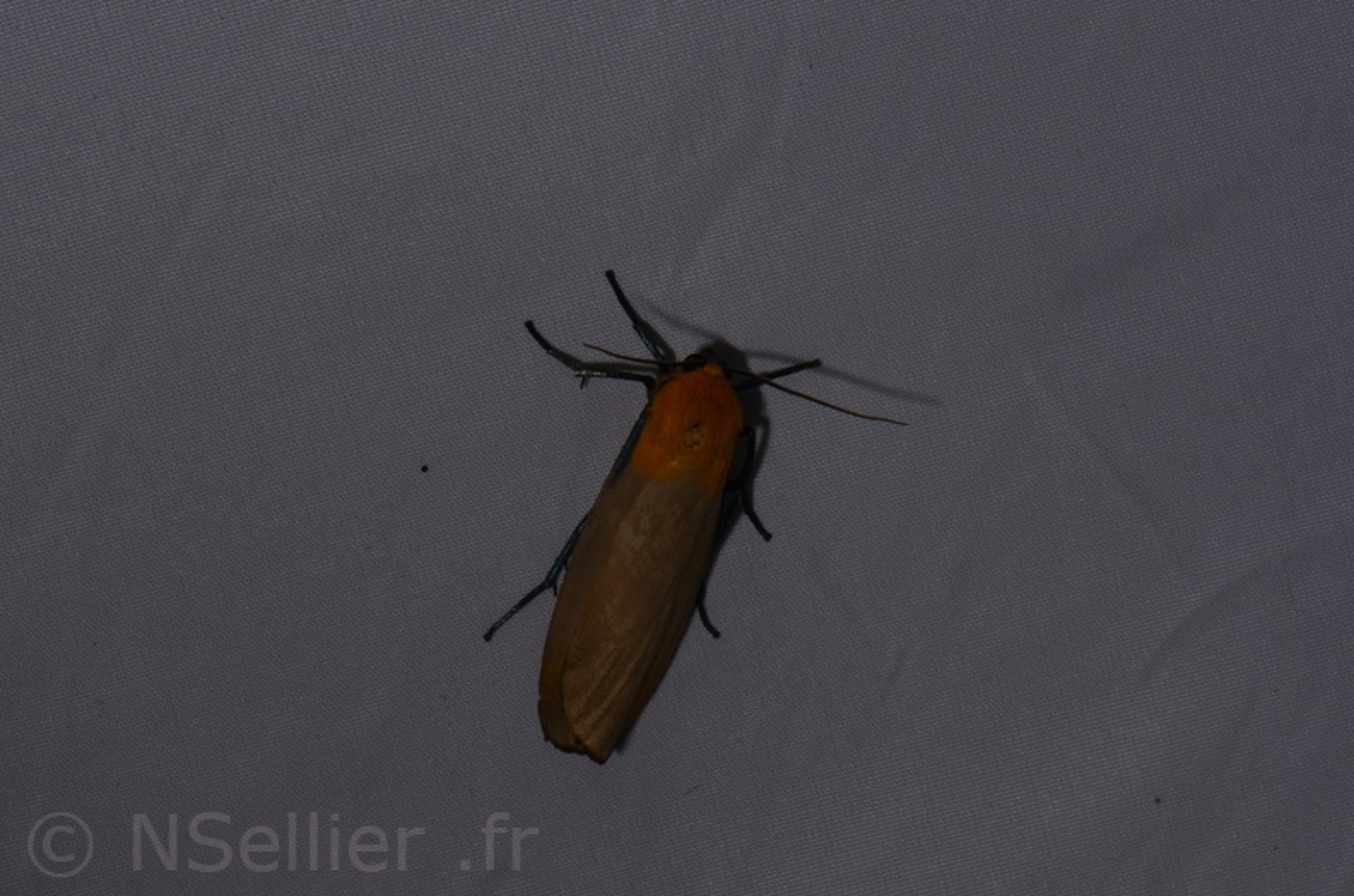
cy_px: 448
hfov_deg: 16.1
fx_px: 4784
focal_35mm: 128
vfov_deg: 10.7
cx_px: 677
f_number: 32
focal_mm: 85
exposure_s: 1/60
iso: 100
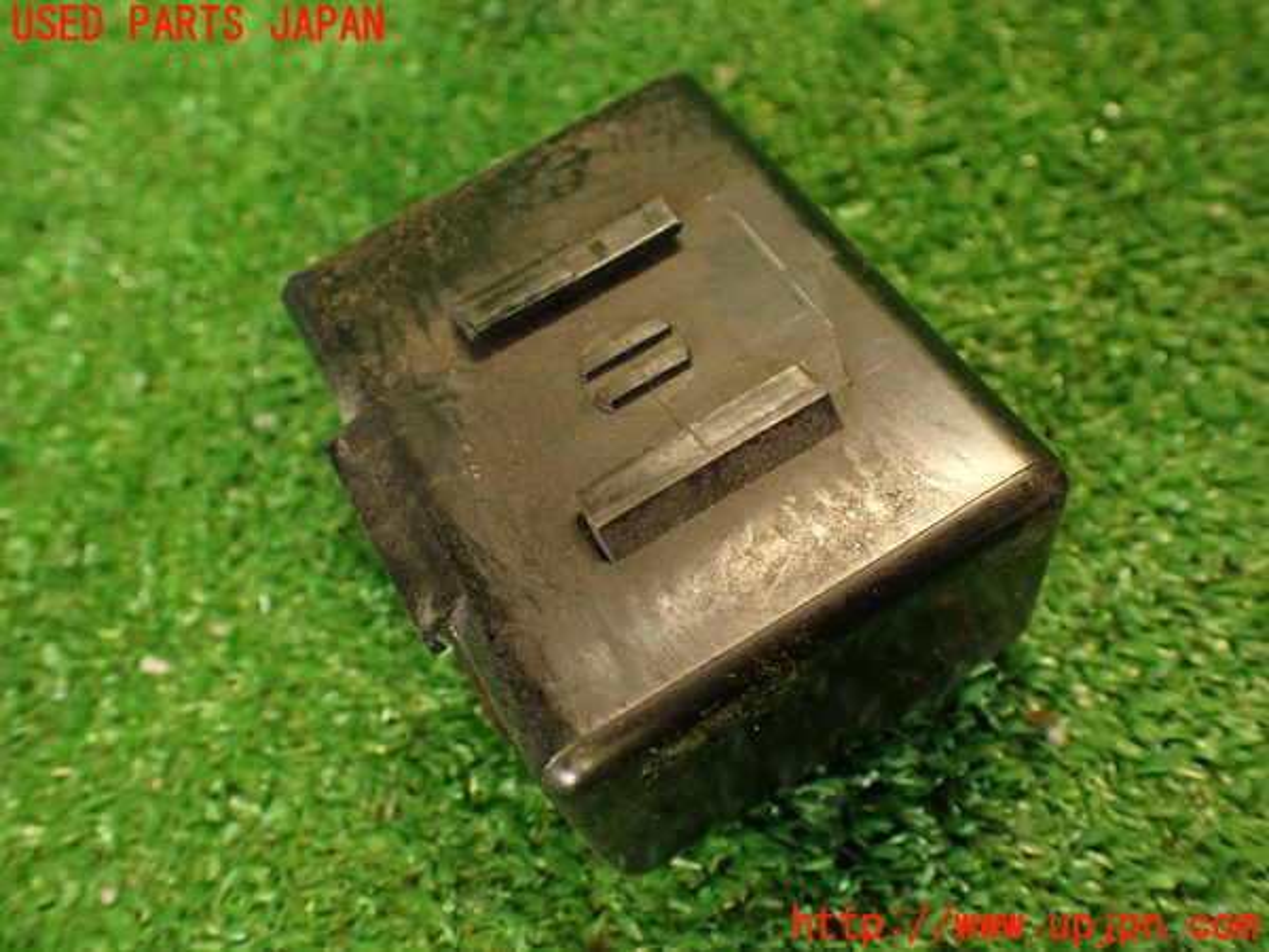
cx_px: 634
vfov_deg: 44.2
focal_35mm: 32
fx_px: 1173
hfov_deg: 56.8
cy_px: 476
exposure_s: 1/30
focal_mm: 5.79
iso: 400
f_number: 2.4
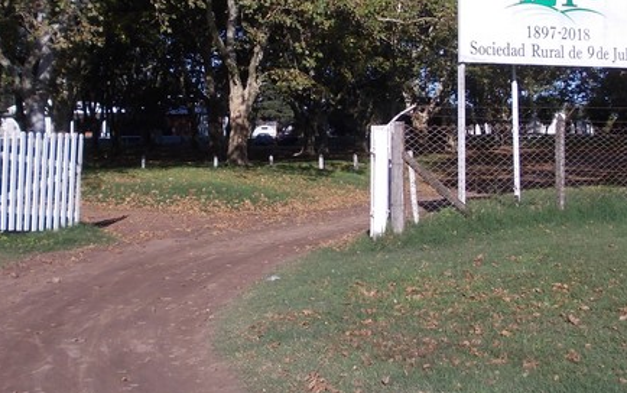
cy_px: 134
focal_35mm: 71
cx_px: 283
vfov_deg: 18.3
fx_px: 1214
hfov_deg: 28.9
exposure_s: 1/320
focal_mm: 5.3
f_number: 6.2
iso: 80
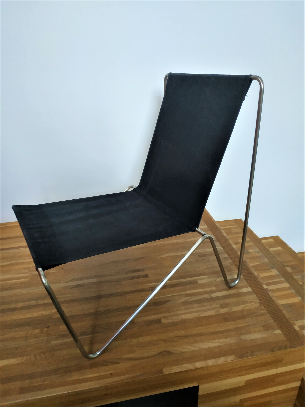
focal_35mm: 24
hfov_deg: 56.8
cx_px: 152
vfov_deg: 71.6
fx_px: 282
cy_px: 204
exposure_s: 1/25
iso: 400
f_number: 1.9
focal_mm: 3.94
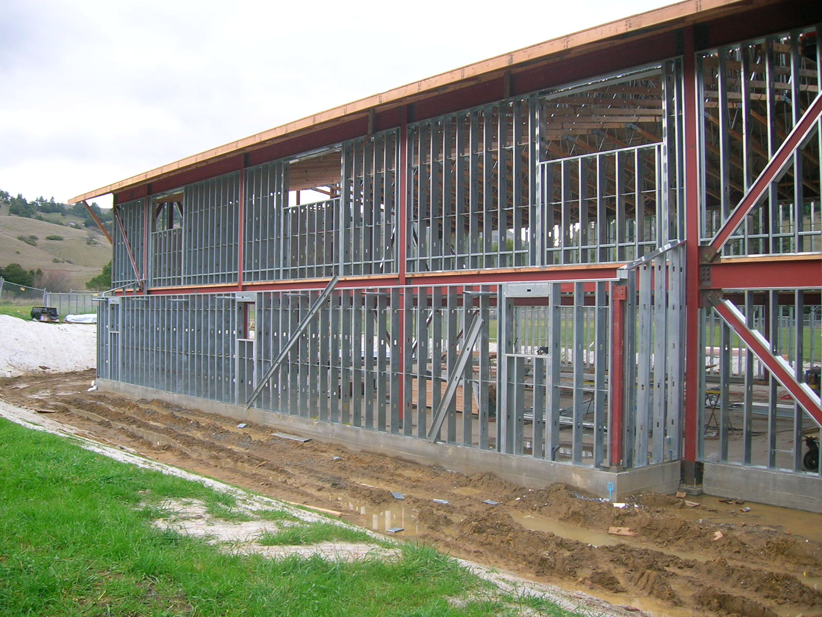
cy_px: 308
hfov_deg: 54.0
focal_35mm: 34
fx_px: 807
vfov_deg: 41.8
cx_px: 411
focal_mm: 5.7
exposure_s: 1/37.3
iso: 50
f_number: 2.9
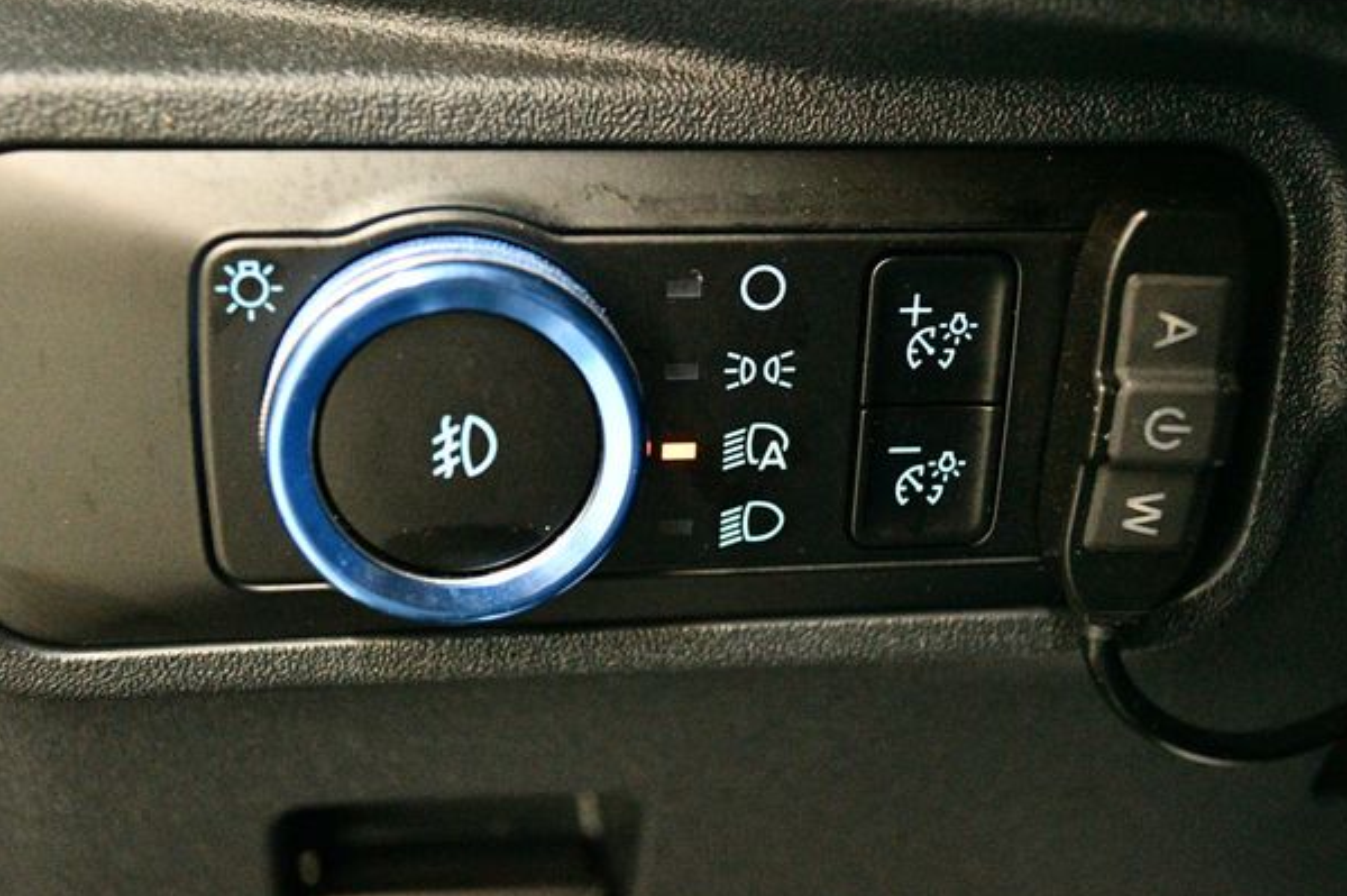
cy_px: 463
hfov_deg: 41.1
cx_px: 640
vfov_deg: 28.0
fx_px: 1794
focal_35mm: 48
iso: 12800
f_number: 4.5
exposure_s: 1/60
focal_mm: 30
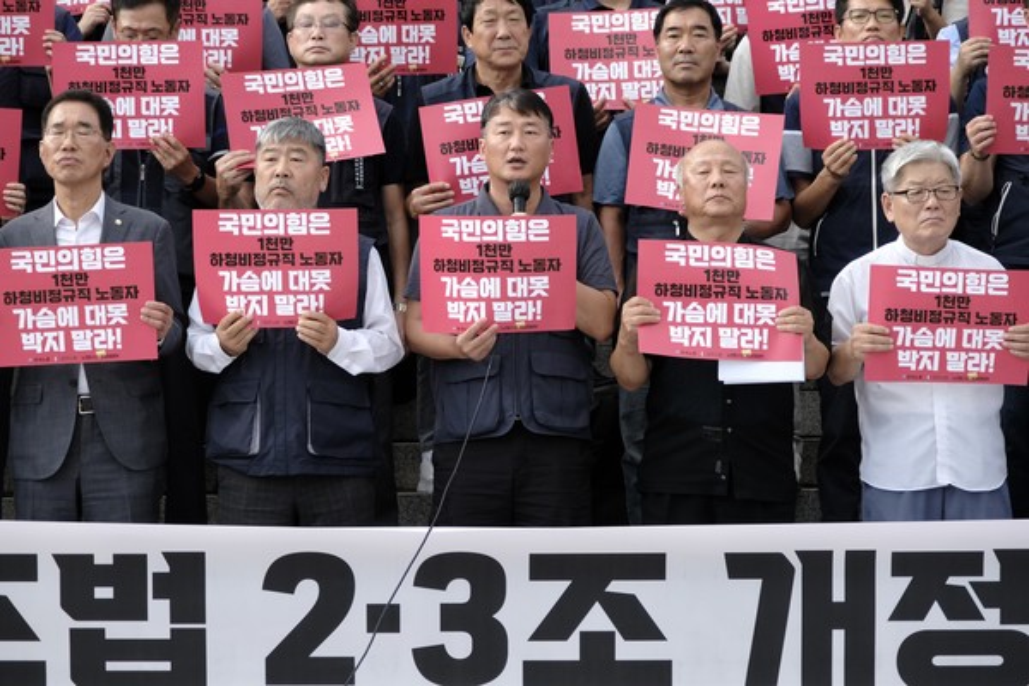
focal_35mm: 120
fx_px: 3430
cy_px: 343
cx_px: 514
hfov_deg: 17.1
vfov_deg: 11.4
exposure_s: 1/2500
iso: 1000
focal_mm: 80
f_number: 4
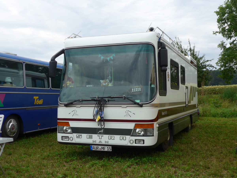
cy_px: 89
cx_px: 118
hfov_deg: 41.2
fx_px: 315
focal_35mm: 46
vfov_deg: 31.5
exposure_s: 1/500
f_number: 3
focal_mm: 9.5
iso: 80
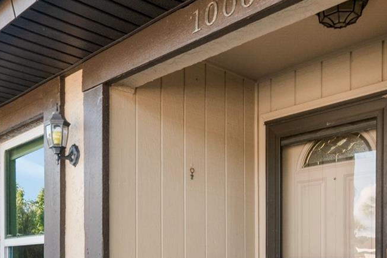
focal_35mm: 44
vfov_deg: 28.4
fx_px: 473
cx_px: 162
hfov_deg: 44.3
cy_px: 265
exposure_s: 1/80
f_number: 9
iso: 100
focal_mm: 12
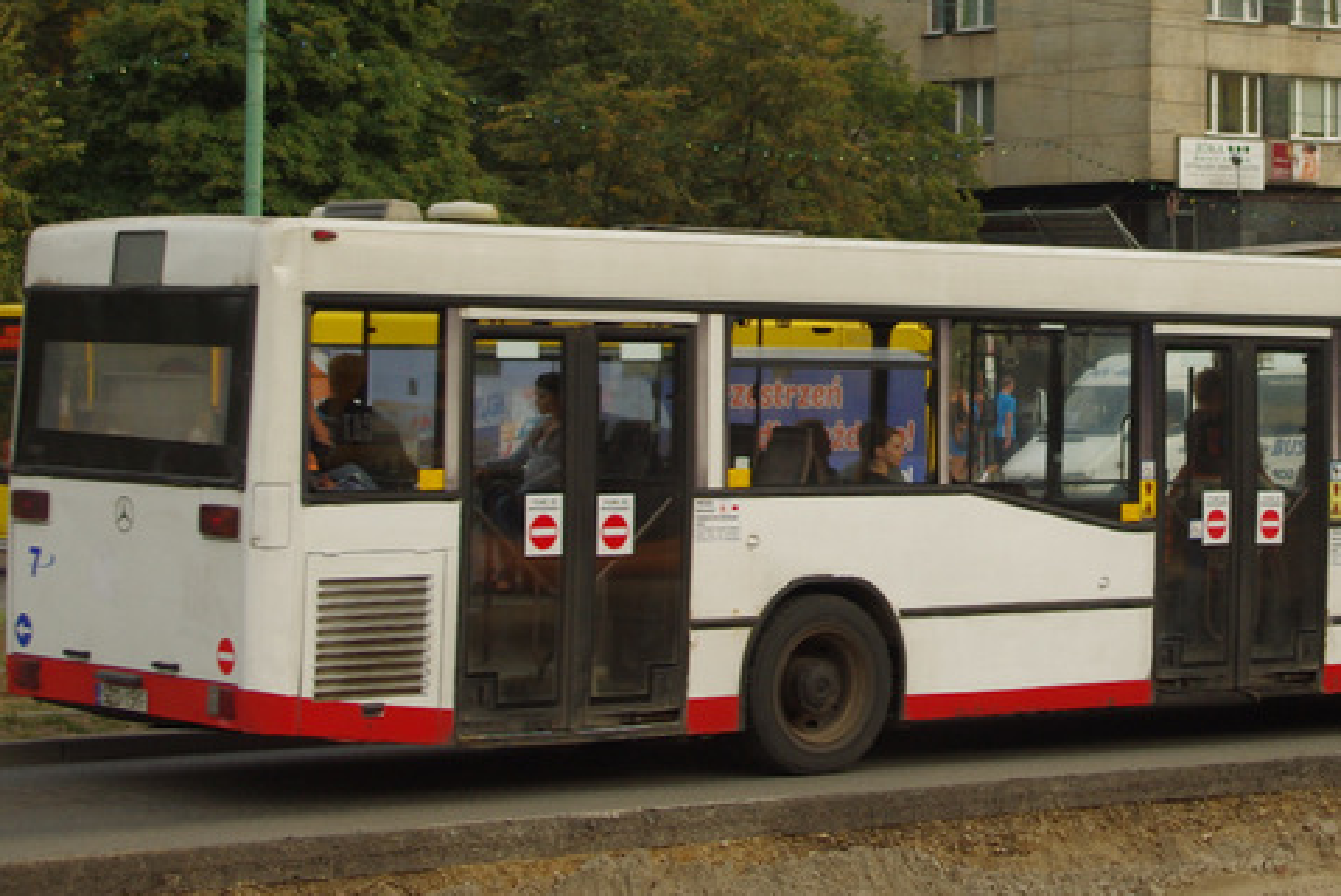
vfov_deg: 12.7
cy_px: 148
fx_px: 3988
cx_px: 1005
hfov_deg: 19.0
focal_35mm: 107
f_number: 5.6
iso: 200
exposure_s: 1/640
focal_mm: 37.5
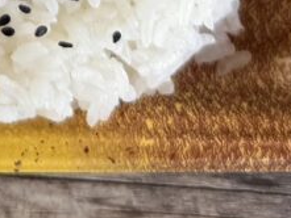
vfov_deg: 9.2
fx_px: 1169
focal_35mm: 139
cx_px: -111
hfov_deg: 13.6
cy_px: -359
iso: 80
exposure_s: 1/121
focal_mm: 6.76
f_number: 1.78
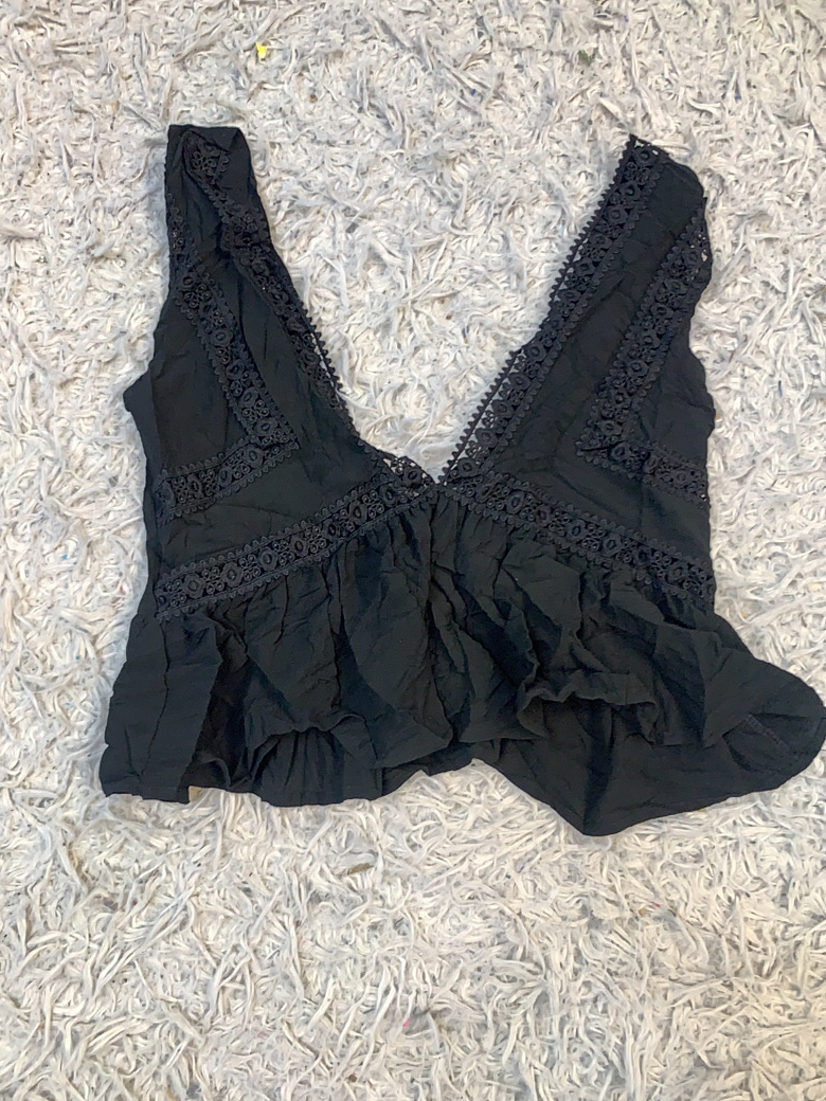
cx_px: 415
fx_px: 859
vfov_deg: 65.3
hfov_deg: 51.4
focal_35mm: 27
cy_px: 541
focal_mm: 4.25
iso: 64
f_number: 1.8
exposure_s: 1/100
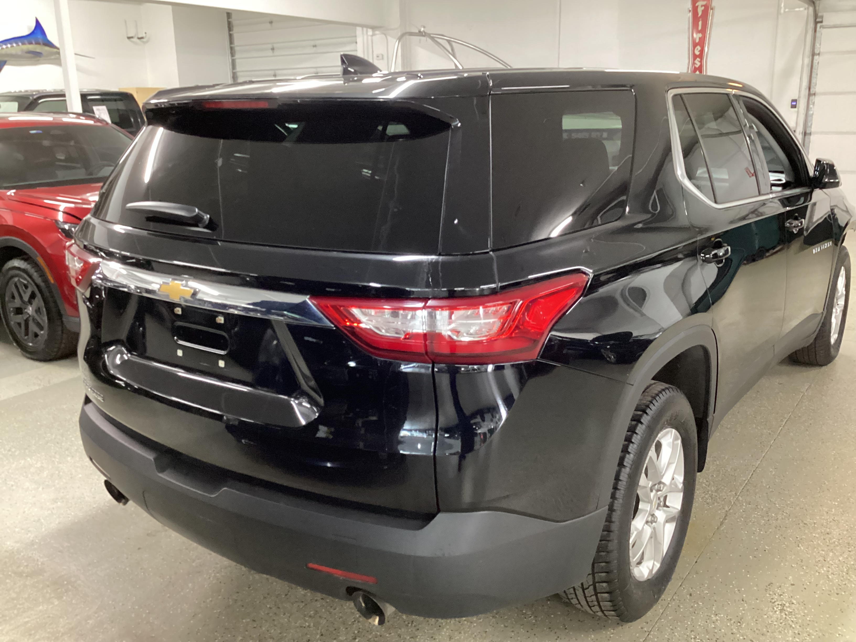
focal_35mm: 31
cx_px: 428
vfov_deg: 45.4
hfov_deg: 58.4
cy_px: 321
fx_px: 767
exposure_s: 1/30
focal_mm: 3.3
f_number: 2.4
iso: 640
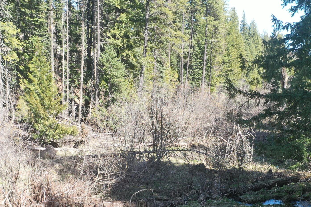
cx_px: 203
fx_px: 518
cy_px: 187
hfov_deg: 33.2
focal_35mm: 60
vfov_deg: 22.1
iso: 100
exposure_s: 1/320
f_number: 3.2
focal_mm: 10.26
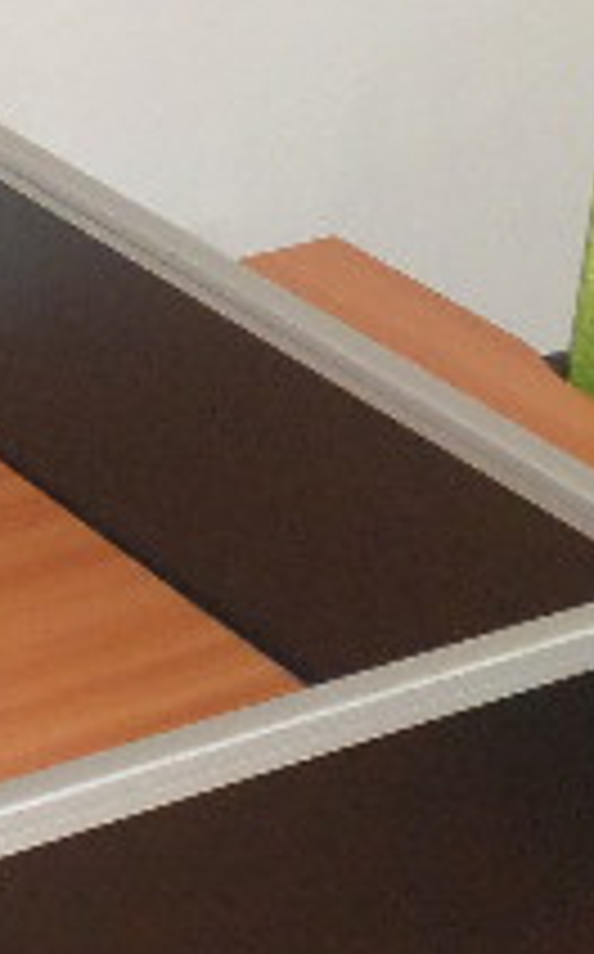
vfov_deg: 16.3
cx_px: 702
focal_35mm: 128
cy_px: 459
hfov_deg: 10.1
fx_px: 3324
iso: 240
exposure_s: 1/30
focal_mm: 4.5
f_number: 2.5
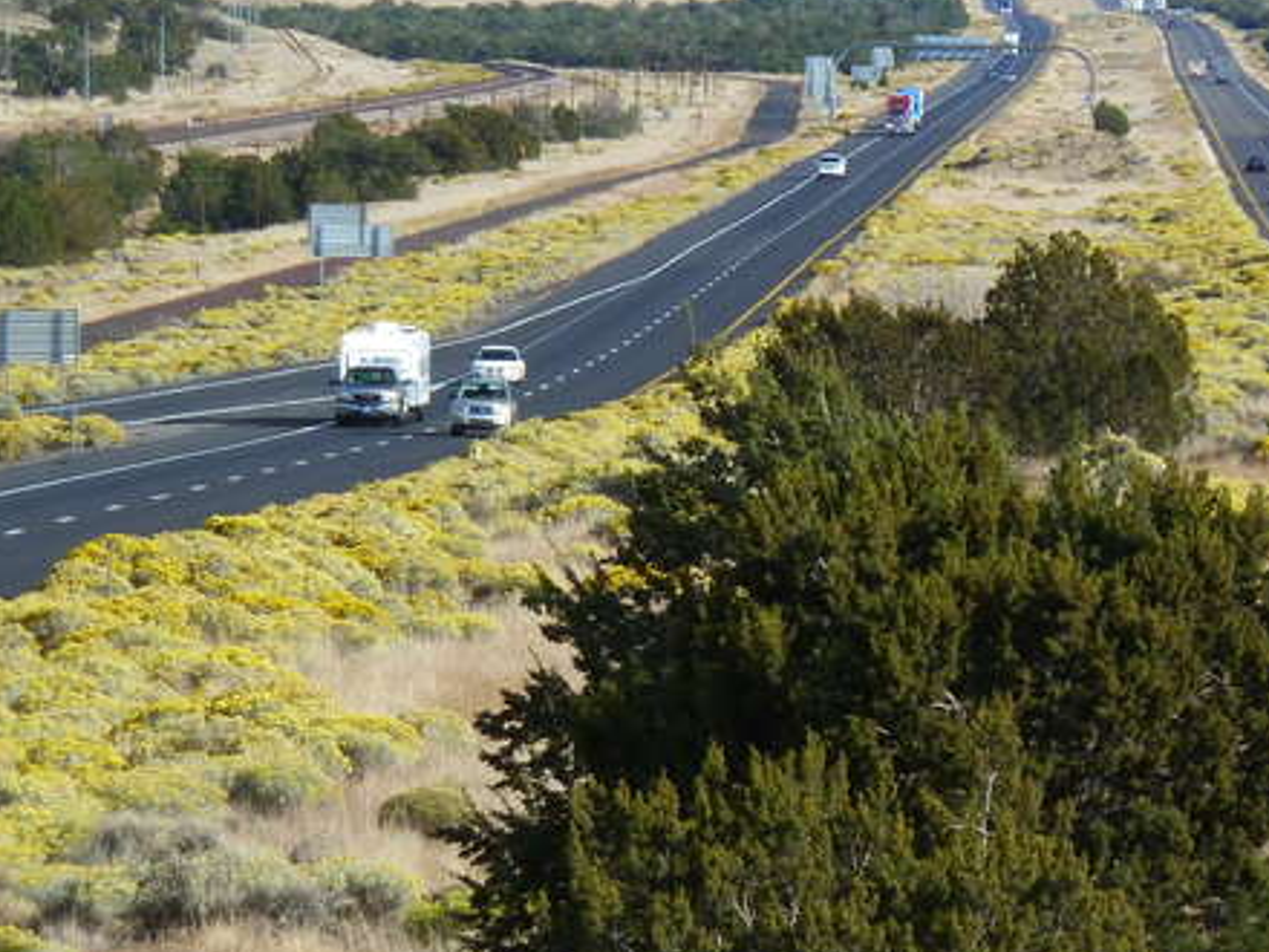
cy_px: 545
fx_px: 13051
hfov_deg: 5.6
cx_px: 851
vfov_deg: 4.2
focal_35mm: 356
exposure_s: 1/400
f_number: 4.5
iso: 80
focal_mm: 32.1
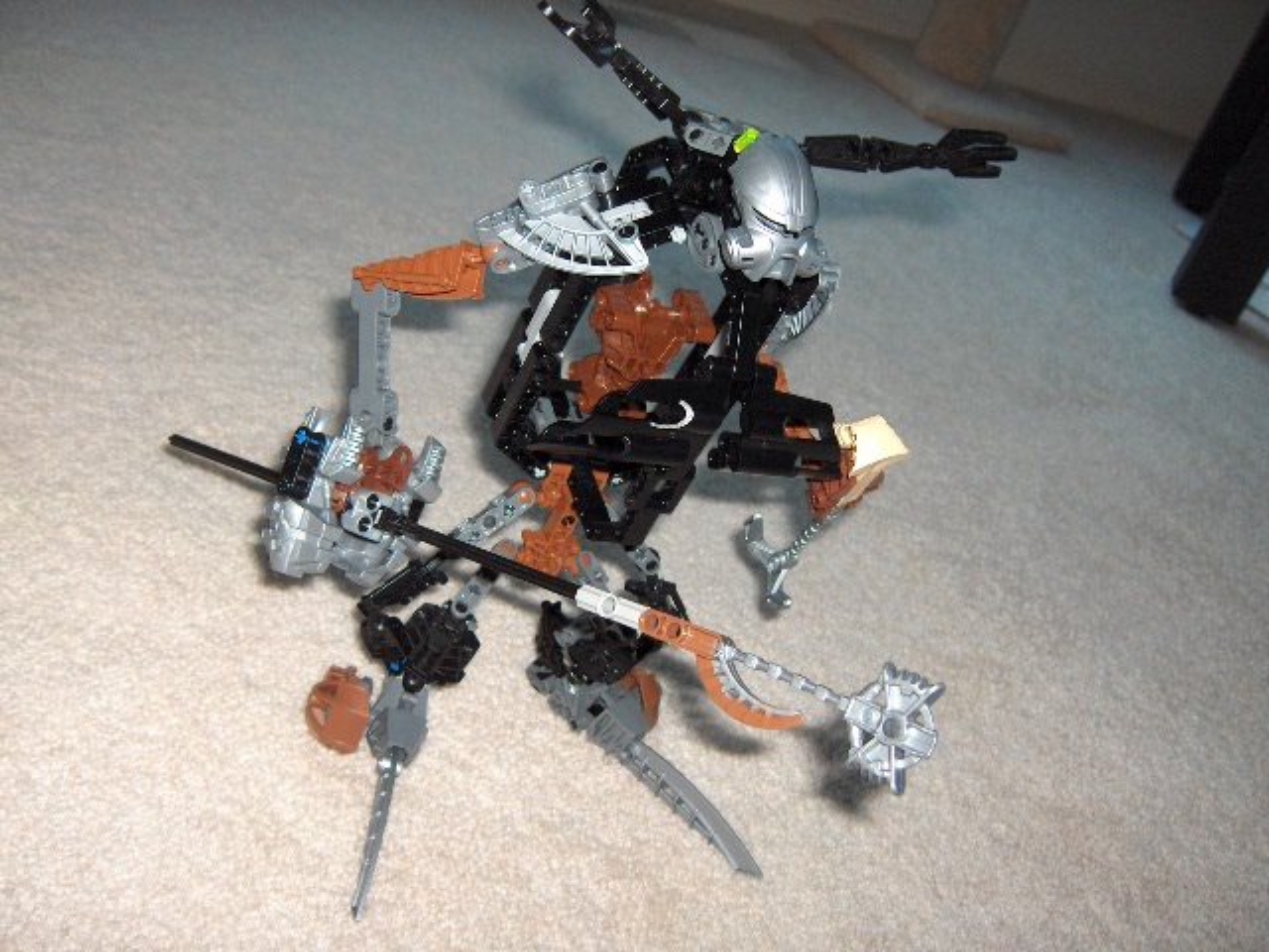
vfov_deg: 36.8
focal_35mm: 39
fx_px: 1430
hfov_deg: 47.9
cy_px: 476
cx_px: 634
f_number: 2.8
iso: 100
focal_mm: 8
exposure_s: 1/60
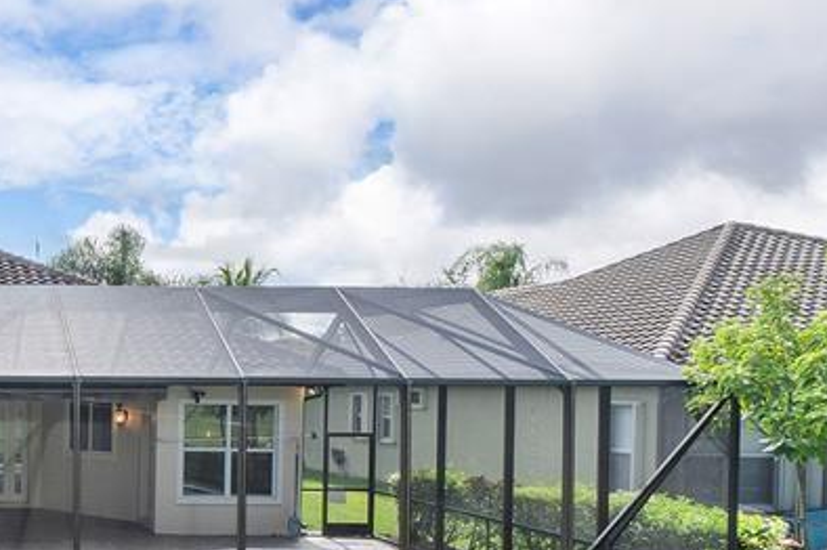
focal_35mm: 39
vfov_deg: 33.6
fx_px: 895
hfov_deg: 40.5
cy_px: 397
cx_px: -73
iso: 100
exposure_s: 1/160
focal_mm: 10
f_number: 11
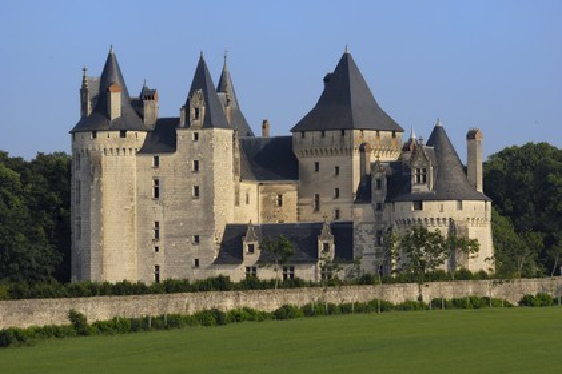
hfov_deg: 4.6
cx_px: 281
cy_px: 187
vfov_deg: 3.1
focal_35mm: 450
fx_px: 7019
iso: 100
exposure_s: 1/640
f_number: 5.6
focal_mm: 300
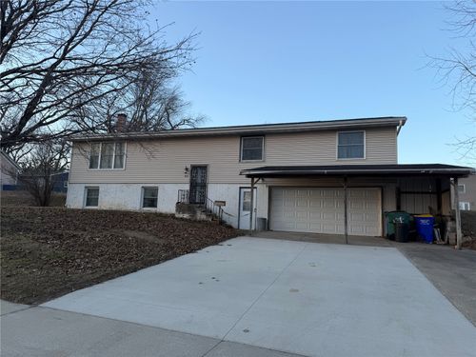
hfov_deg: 71.6
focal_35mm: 24
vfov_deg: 56.8
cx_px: 238
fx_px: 330
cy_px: 178
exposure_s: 1/342
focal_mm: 6.76
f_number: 1.78
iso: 80
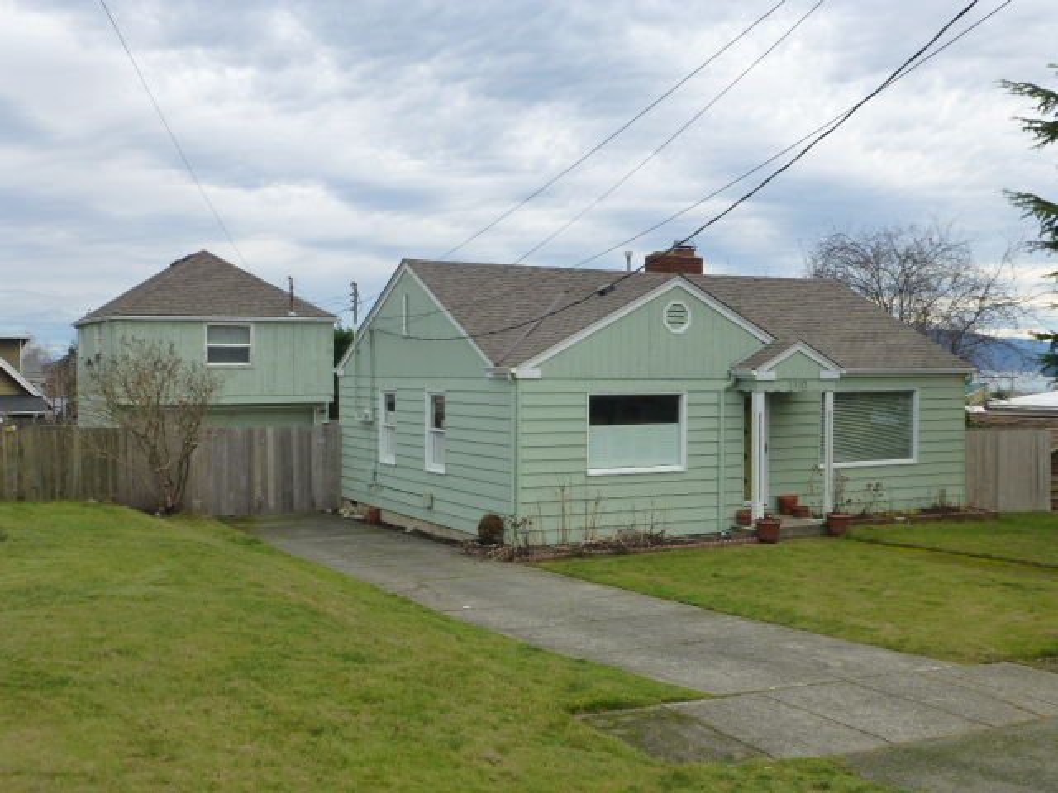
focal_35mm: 41
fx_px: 1253
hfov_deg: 45.8
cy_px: 396
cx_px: 529
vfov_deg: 35.1
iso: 160
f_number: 3.9
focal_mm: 7.4
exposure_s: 1/160
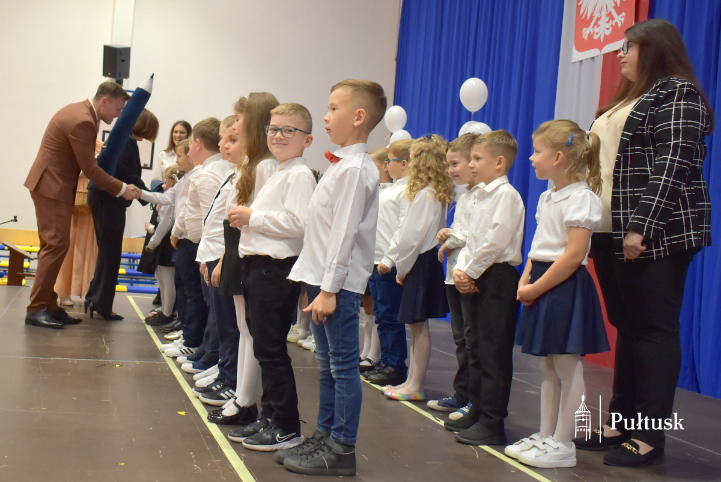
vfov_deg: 40.0
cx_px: 360
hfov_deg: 57.2
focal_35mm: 33
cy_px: 241
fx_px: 661
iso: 900
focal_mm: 22
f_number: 3.8
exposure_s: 1/60
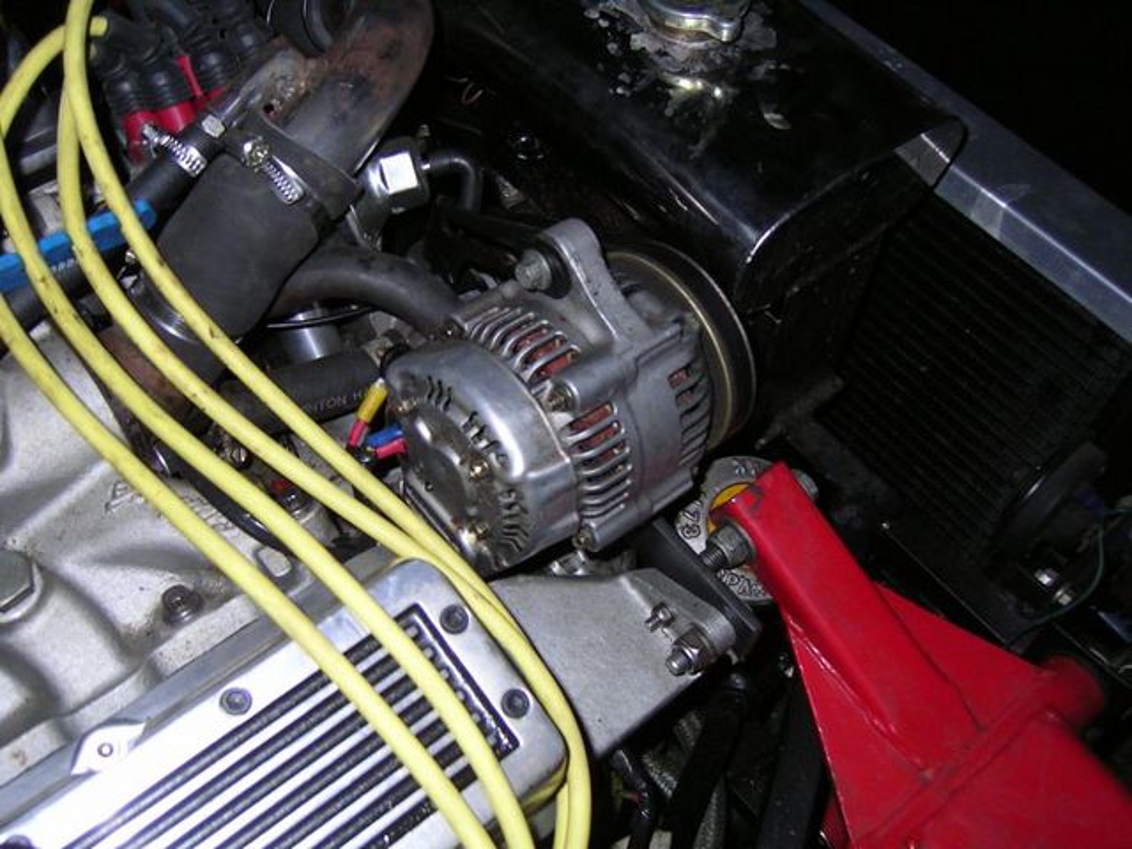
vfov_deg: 39.7
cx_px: 566
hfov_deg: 51.4
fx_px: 1177
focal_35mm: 36
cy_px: 424
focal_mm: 5.6
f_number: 2.8
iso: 100
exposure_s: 1/30
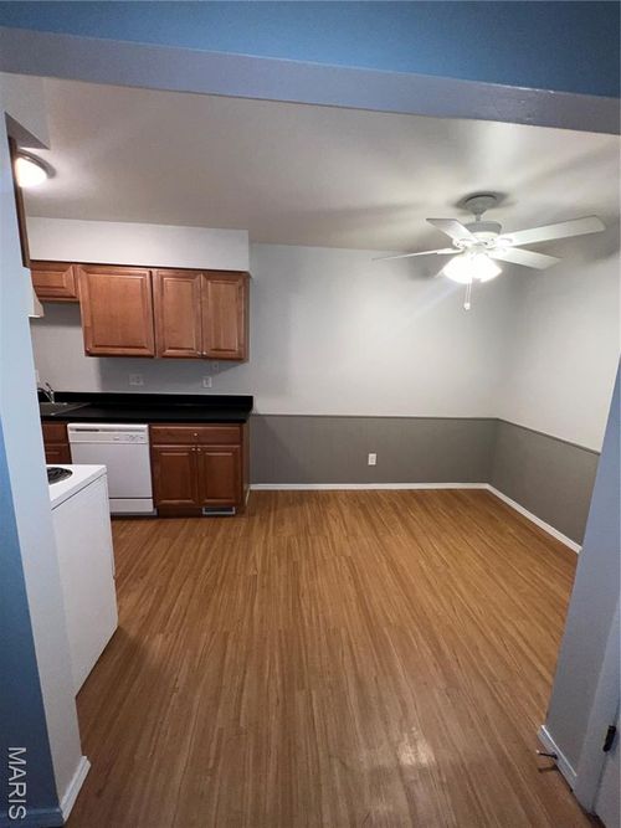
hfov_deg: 89.9
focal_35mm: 13
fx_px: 311
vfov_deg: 106.2
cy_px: 414
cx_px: 310
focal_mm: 1.57
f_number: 1.8
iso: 80
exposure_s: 1/60
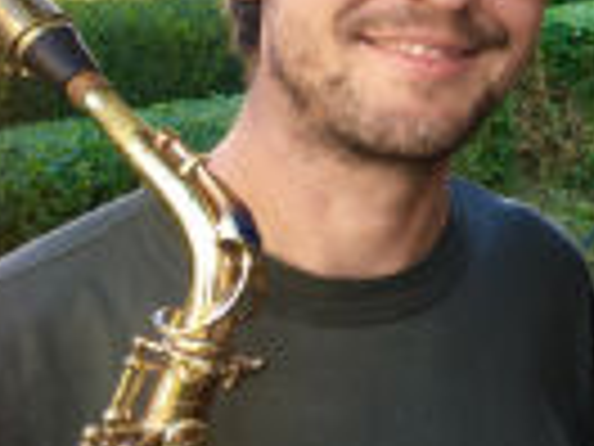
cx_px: 752
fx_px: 1321
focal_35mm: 77
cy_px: -11
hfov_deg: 22.8
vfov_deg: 18.6
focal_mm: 4.2
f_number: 2.2
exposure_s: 1/100
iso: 32
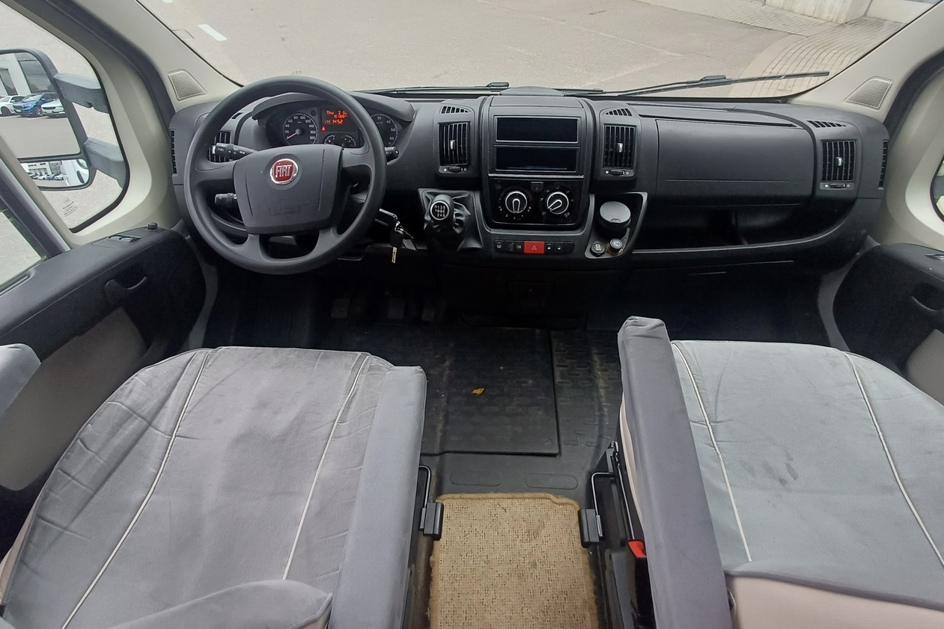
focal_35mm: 19
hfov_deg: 86.9
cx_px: 483
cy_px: 232
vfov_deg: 63.6
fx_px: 498
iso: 50
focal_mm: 1.64
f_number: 2.2
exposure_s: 1/50
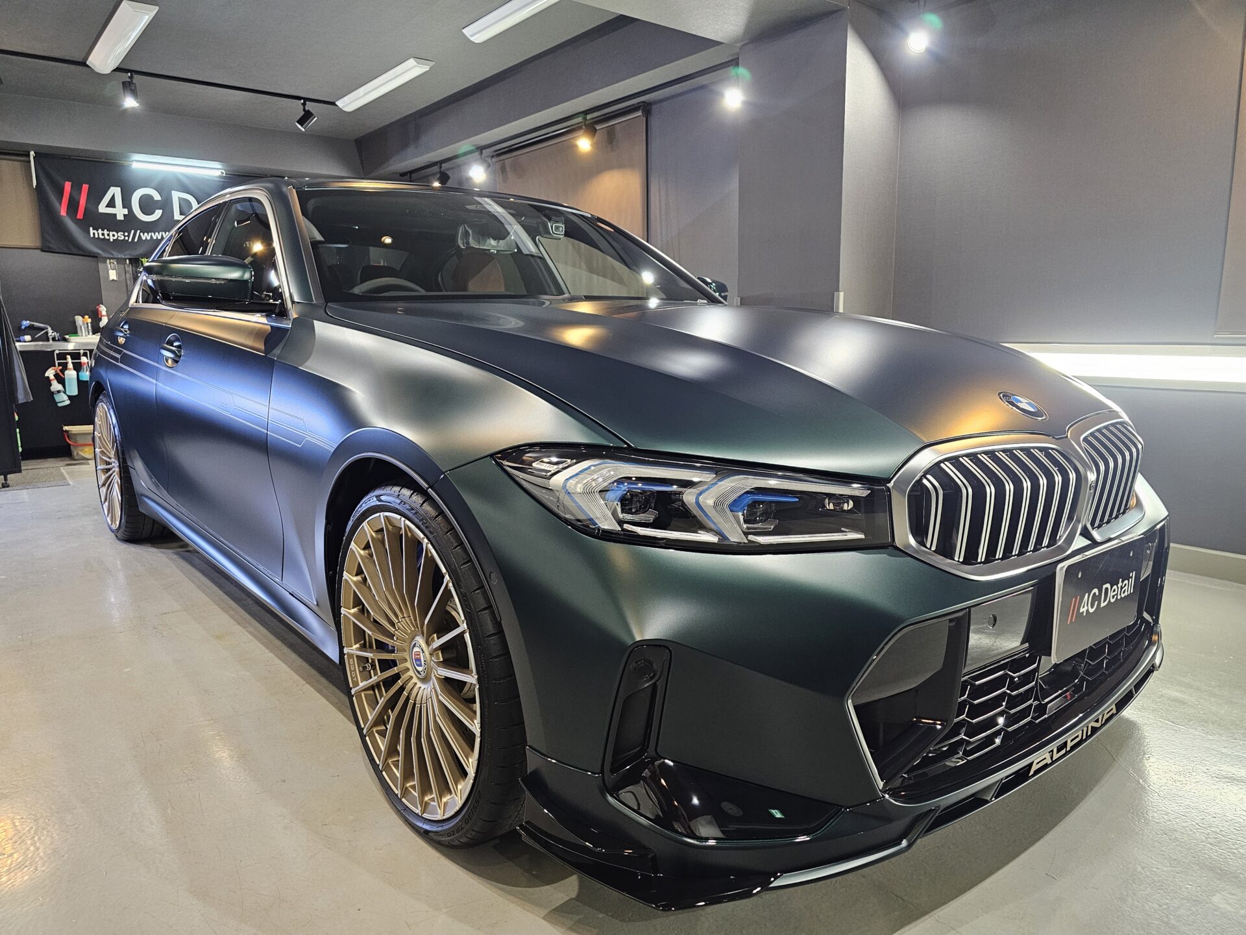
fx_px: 828
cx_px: 623
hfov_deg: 73.9
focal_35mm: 23
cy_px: 468
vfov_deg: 58.9
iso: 500
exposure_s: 1/100
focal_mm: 6.3
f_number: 1.7
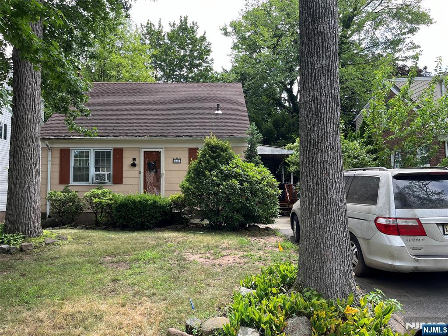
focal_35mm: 26
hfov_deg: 67.3
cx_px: 224
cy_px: 168
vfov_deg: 53.1
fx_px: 336
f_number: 1.6
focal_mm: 5.1
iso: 50
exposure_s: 1/563
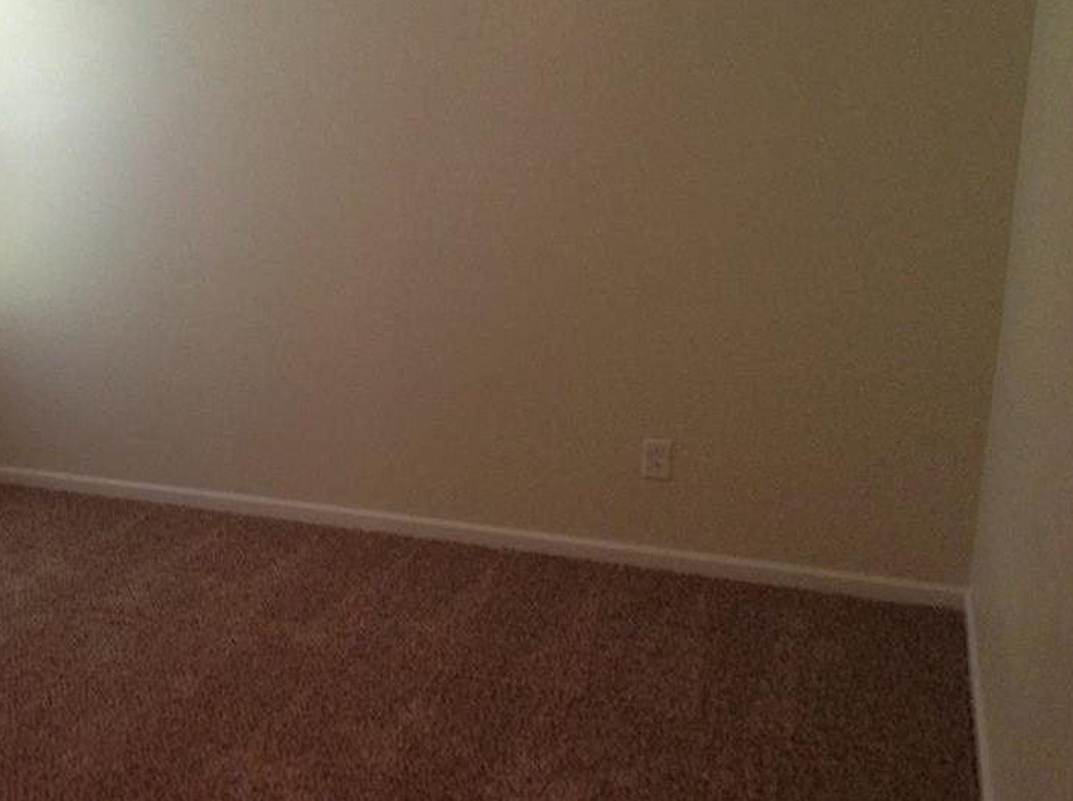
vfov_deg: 30.2
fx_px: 1485
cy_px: 401
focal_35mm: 48
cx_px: 309
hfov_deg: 39.0
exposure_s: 1/24
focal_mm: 3.3
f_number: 2.4
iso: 160
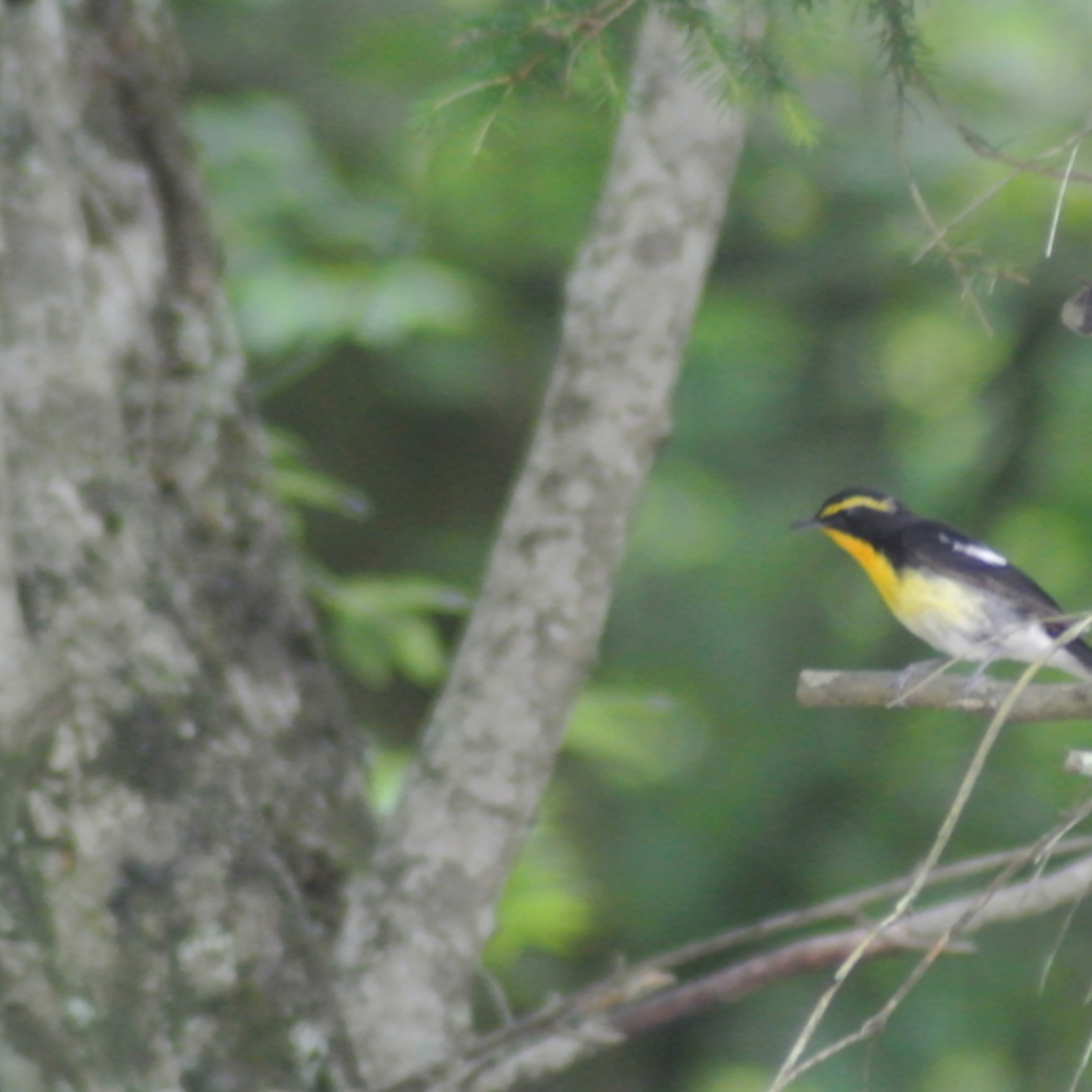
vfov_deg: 1.4
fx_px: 43792
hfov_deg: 1.4
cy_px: 480
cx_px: 858
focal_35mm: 1227
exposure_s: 1/125
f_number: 5.6
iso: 2000
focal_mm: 300
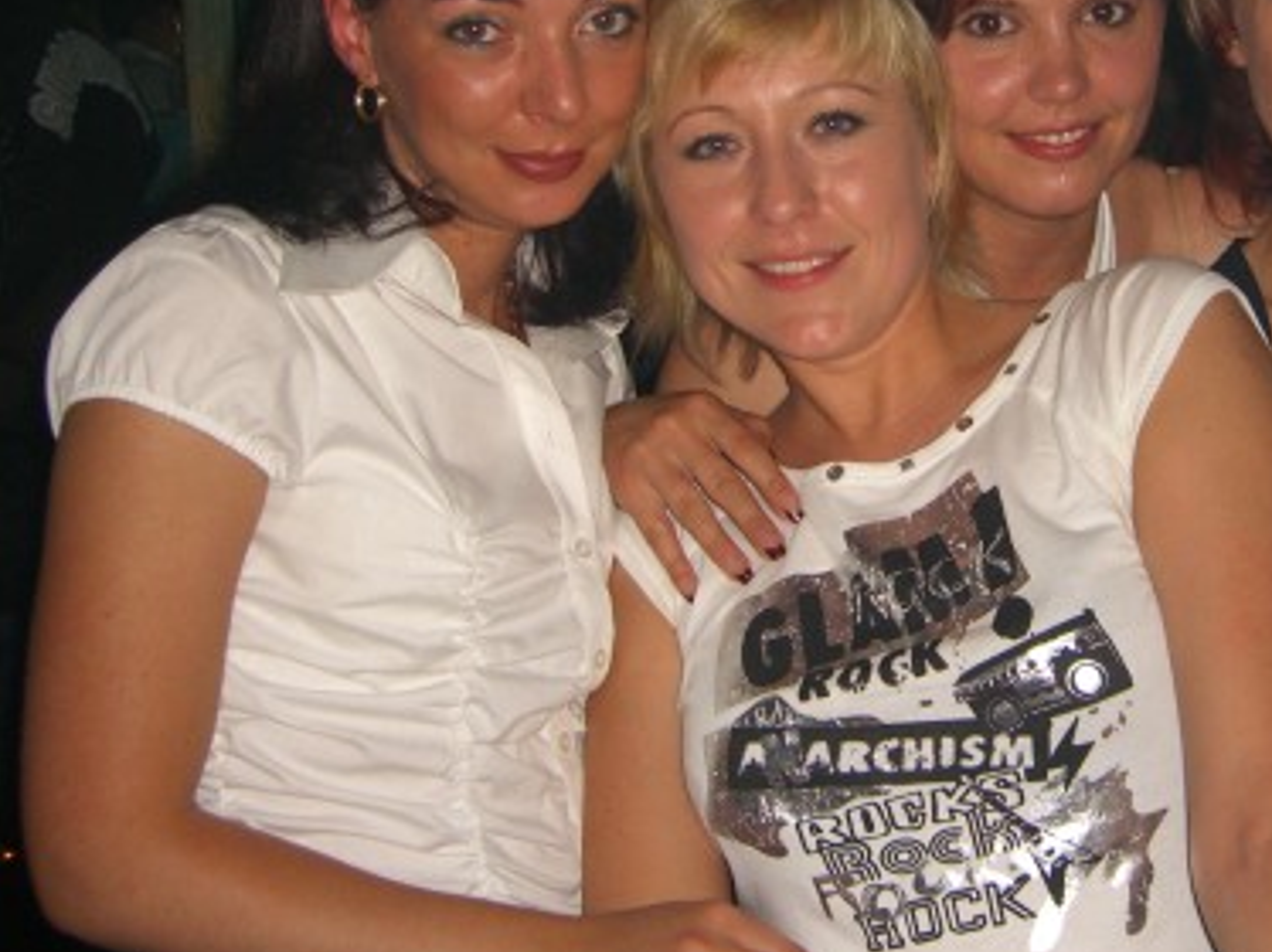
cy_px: 245
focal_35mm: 61
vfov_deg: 23.8
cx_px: 908
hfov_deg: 31.3
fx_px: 2240
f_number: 2.8
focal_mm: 7.9
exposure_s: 1/60
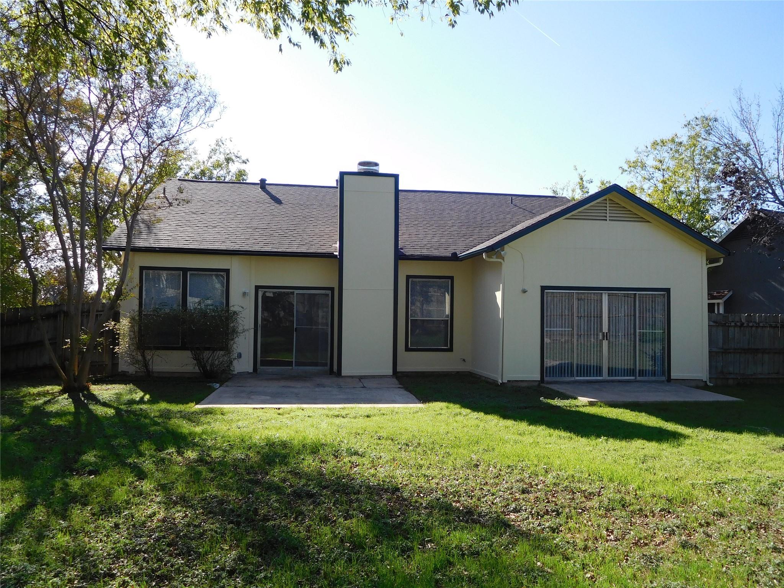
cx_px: 392
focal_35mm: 25
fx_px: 566
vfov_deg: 54.9
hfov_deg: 69.4
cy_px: 294
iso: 125
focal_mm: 4.5
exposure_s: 1/640
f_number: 3.4
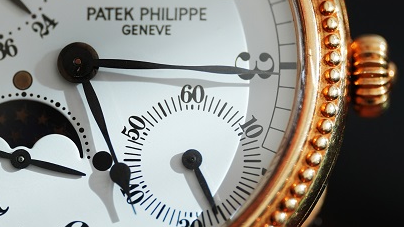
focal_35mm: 191
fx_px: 2046
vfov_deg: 6.4
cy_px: 84
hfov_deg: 11.3
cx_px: 179
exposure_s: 1/320
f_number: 2.8
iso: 640
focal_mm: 105
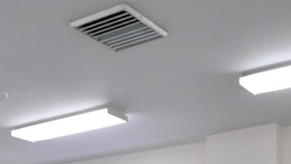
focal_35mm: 62
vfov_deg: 16.3
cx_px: 181
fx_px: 478
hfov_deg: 33.7
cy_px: 295
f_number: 4
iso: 640
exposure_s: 1/60
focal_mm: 10
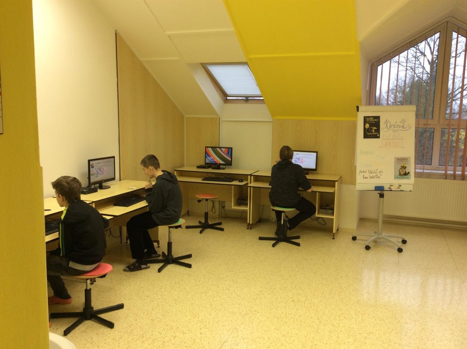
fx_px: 431
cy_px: 174
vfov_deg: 44.0
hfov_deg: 56.9
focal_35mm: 32
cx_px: 234
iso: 32
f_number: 2.4
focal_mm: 3.3
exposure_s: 1/25
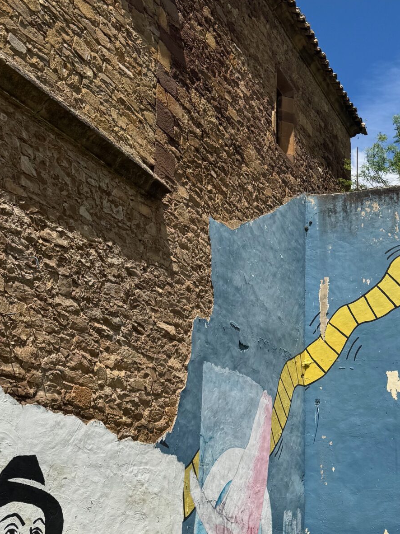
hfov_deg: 26.9
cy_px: 342
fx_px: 801
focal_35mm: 52
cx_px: 371
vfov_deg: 36.6
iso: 80
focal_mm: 6.76
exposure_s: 1/5814
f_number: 1.78
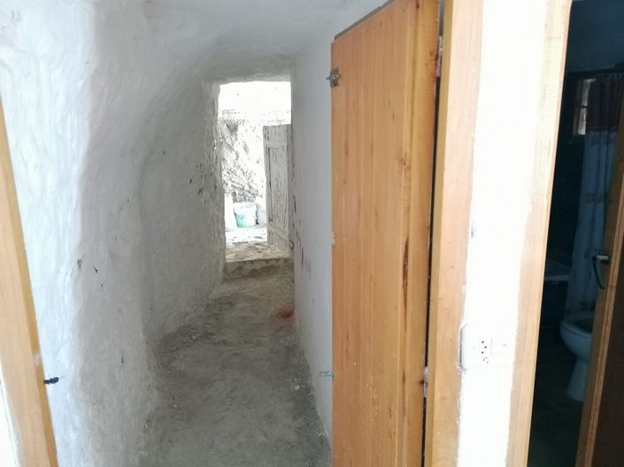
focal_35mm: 29
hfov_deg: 61.7
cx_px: 312
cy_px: 234
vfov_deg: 48.2
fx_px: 522
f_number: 1.8
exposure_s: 1/25
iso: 400
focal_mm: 4.75
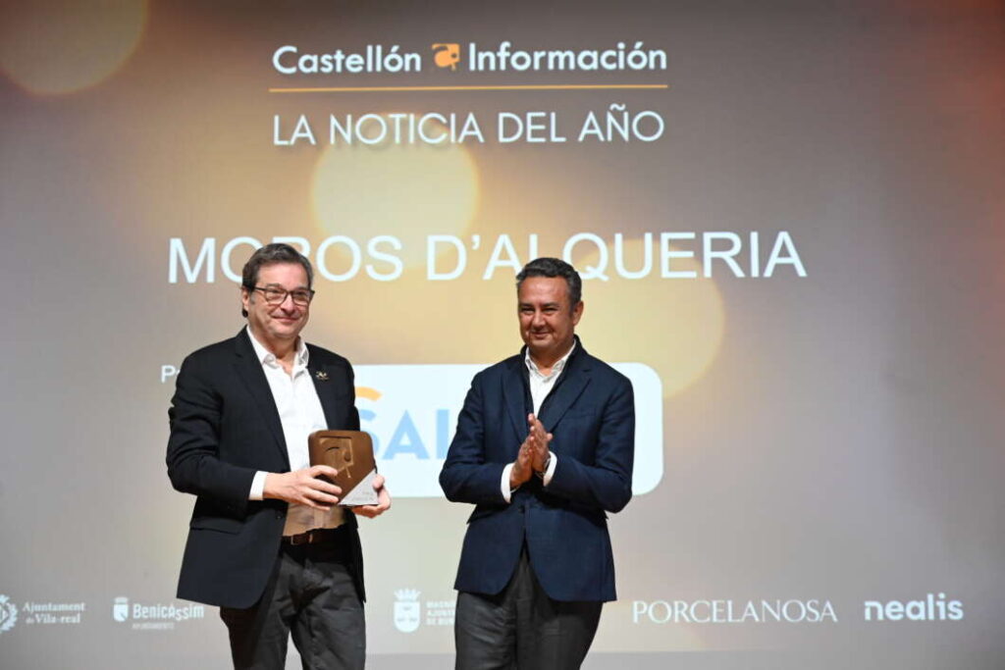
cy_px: 335
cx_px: 502
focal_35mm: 62
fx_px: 1731
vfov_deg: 21.9
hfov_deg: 32.4
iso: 3200
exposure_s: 1/250
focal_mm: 62
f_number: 4
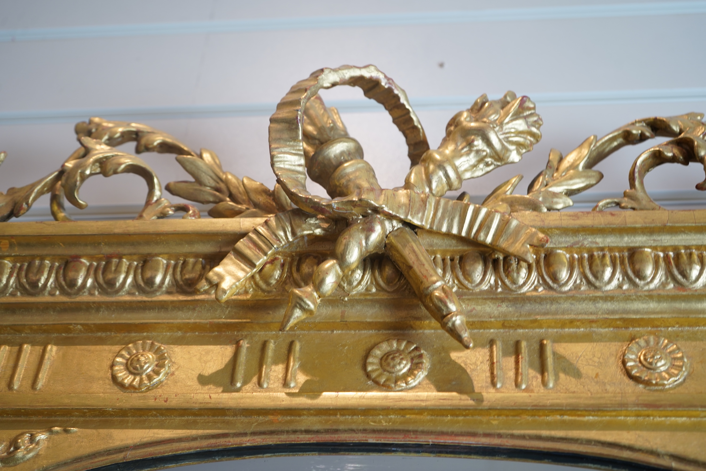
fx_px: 1098
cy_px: 236
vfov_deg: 24.2
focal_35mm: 56
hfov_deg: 35.6
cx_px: 353
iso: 500
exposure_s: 1/40
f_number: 5
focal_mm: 56
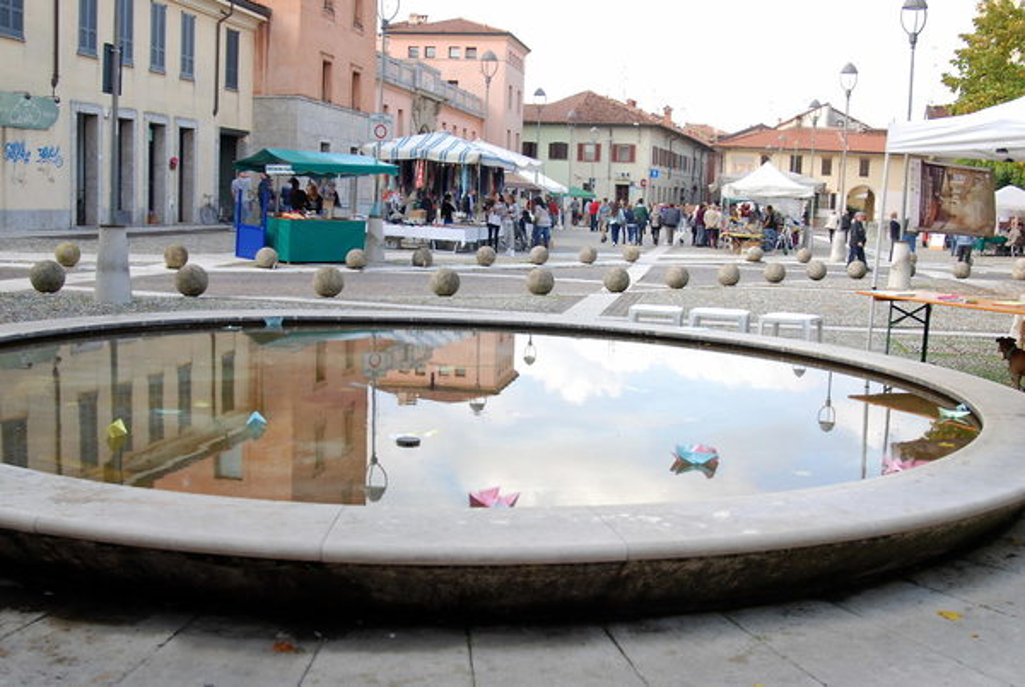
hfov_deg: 53.1
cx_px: 512
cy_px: 344
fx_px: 1026
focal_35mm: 36
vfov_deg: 37.0
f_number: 5.6
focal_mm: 24
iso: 200
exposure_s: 1/100
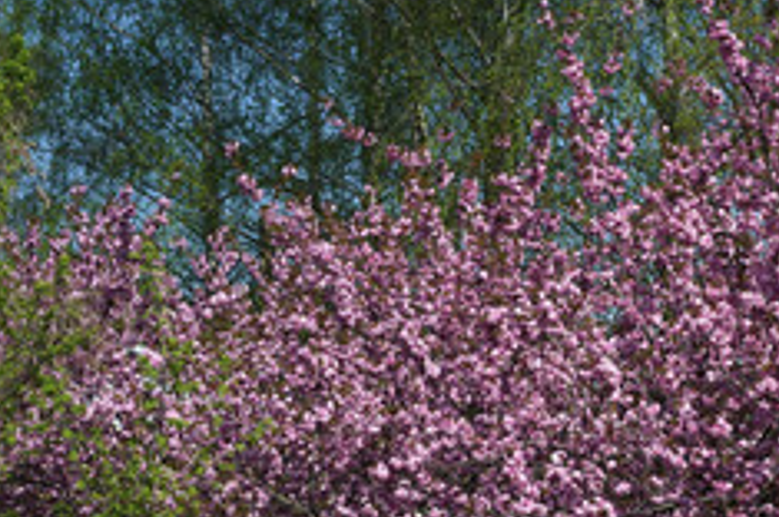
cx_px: 728
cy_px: 391
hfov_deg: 16.9
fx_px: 2571
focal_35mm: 119
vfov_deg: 11.5
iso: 320
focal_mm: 62
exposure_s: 1/320
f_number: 8
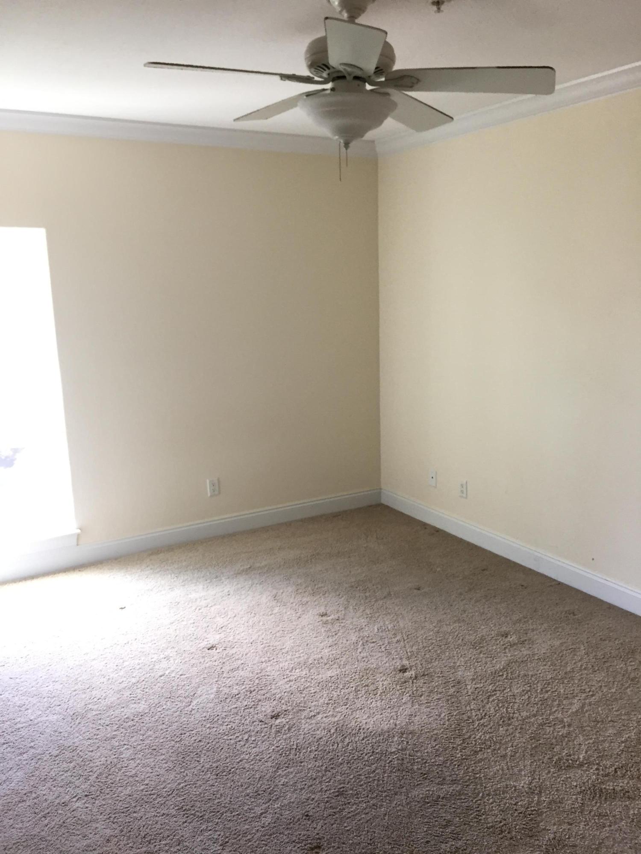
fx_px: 716
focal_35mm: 29
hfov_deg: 48.2
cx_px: 320
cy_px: 427
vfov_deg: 61.7
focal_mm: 4.15
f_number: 2.2
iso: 50
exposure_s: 1/30
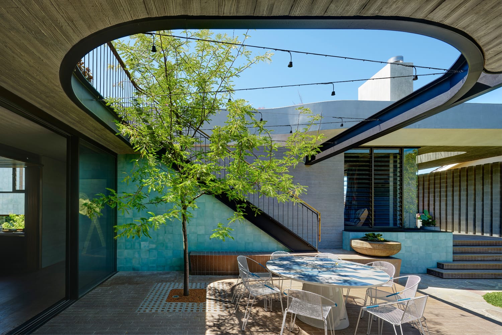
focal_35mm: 17
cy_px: 168
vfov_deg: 70.5
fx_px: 237
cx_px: 251
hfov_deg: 93.3
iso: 100
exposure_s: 1/30
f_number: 11
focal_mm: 17
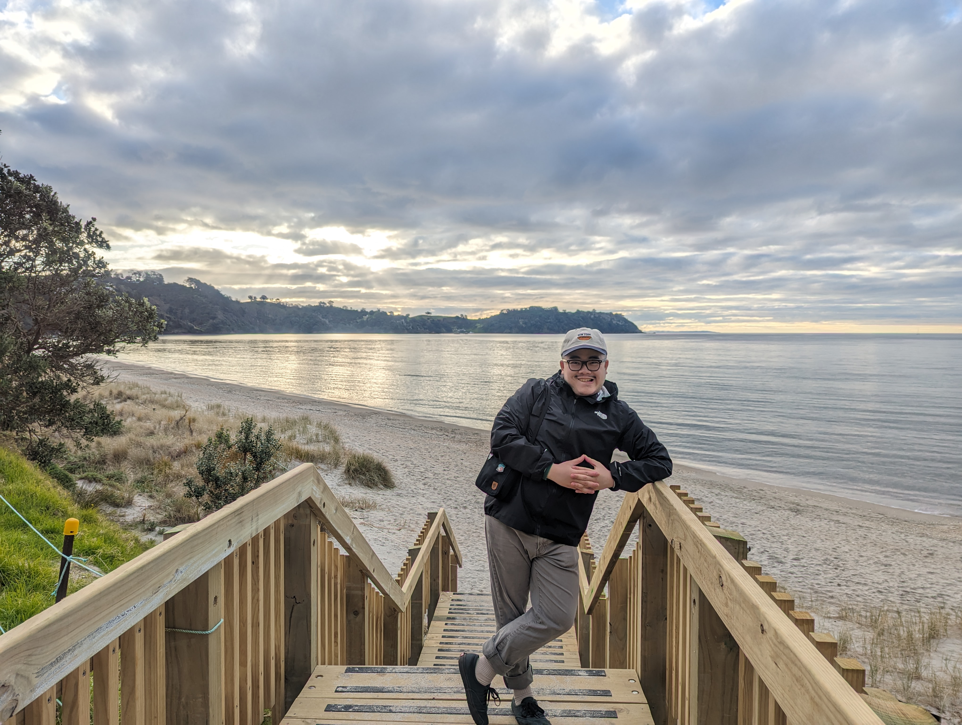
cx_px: 481
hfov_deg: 71.5
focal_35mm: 24
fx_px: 668
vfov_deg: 56.9
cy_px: 362
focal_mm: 6.81
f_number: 1.85
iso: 37
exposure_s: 1/1770
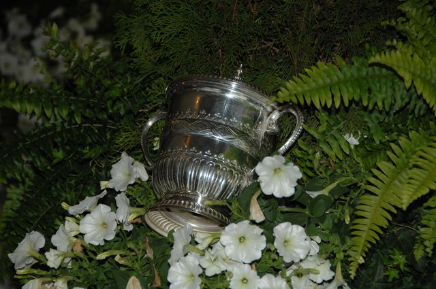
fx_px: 2032
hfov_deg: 12.2
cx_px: 218
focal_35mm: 168
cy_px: 144
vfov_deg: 8.1
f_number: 5.3
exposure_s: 1/250
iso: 200
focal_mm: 112
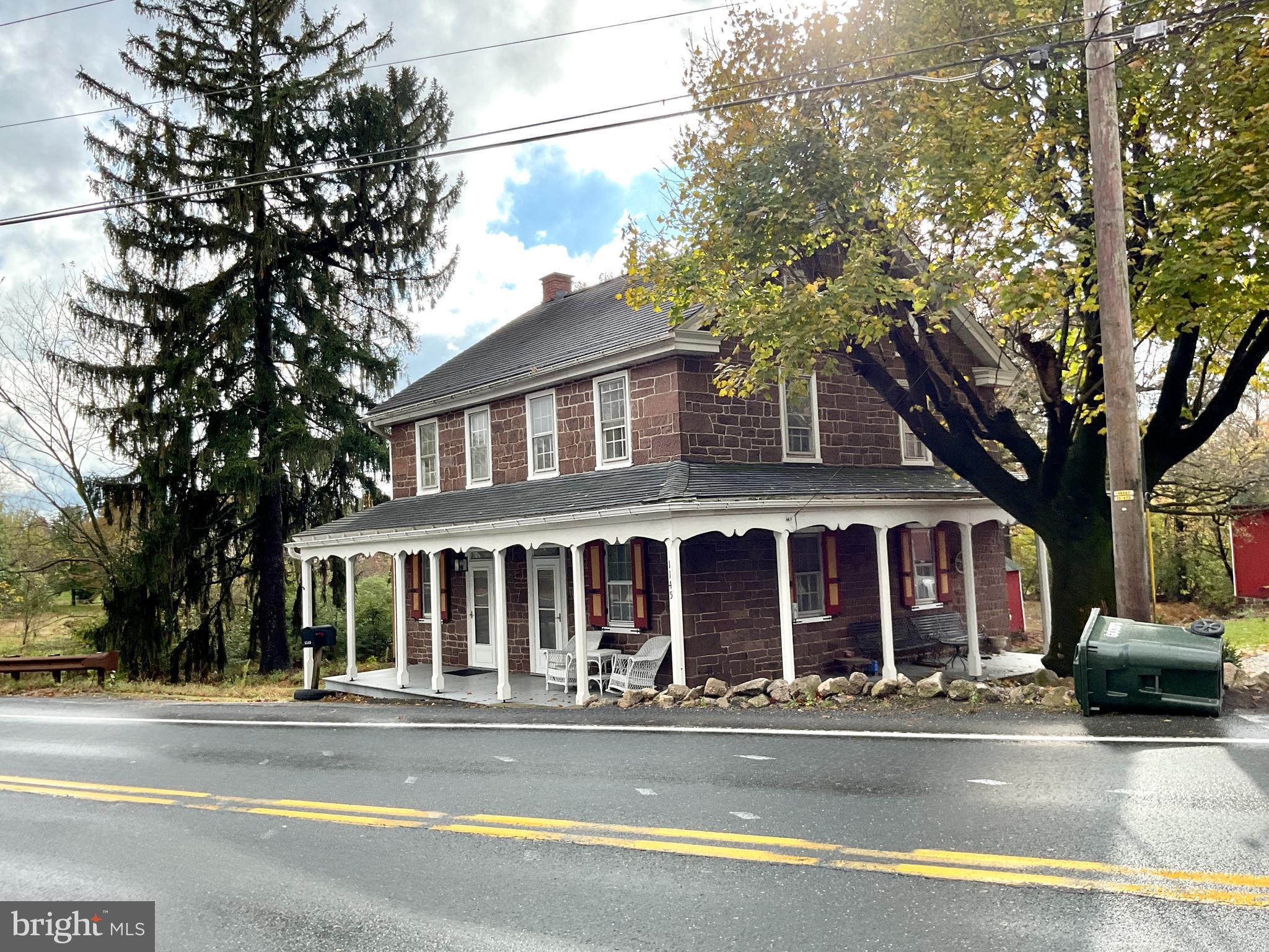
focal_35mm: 29
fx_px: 1063
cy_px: 476
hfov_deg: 61.7
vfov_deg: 48.2
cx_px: 634
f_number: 1.8
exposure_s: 1/749
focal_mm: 3
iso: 16
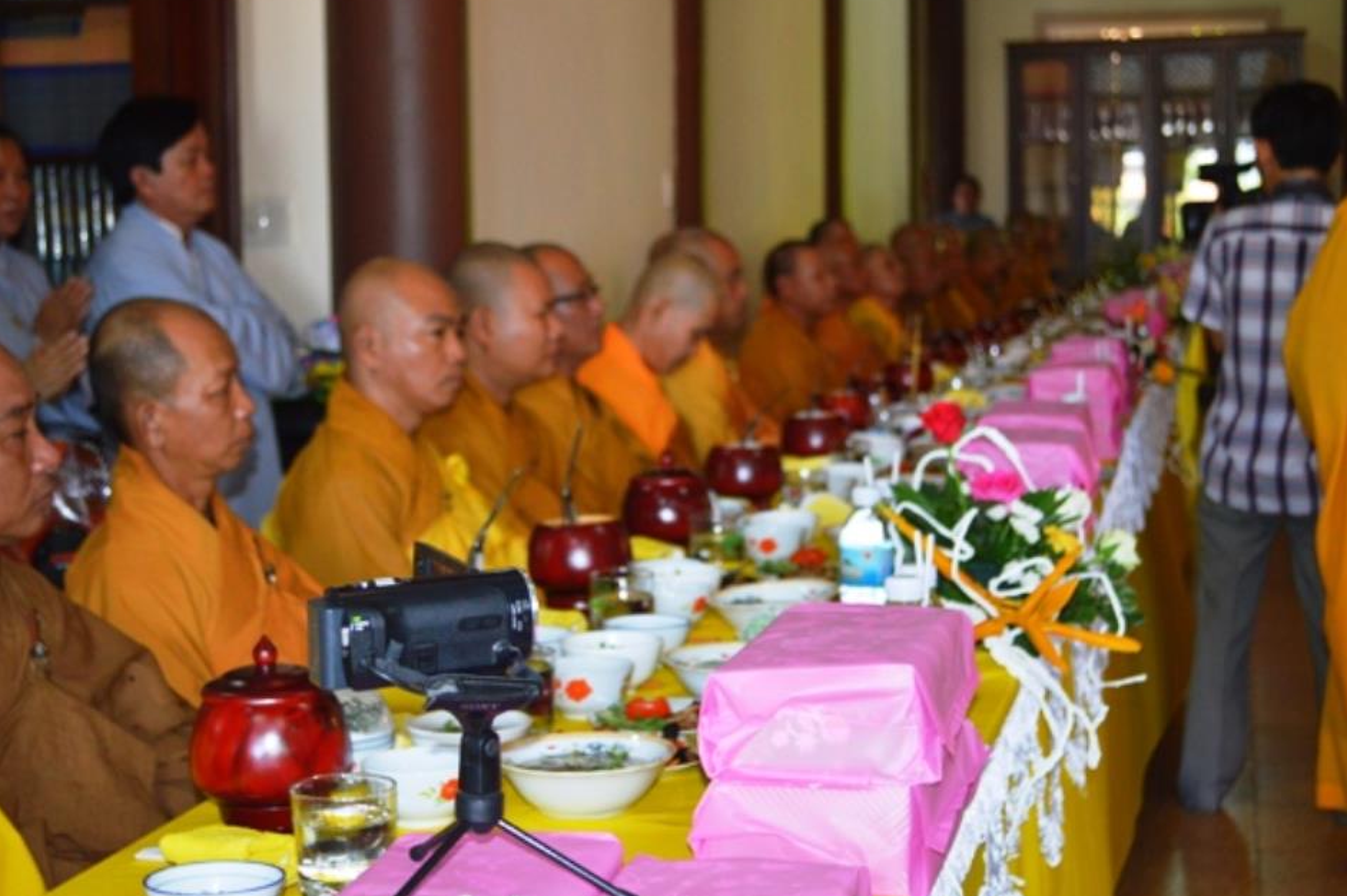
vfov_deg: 21.9
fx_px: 2318
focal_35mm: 62
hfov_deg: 32.4
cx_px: 640
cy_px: 466
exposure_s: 1/60
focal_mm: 38
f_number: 5
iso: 900
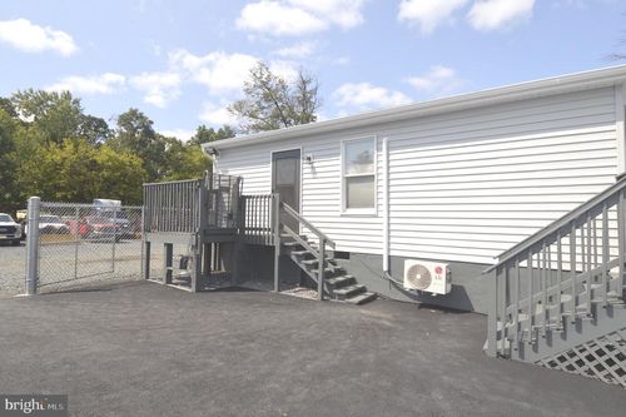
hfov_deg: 90.0
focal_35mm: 18
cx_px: 313
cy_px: 208
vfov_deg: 67.3
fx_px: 313
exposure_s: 1/200
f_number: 9
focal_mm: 12
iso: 100
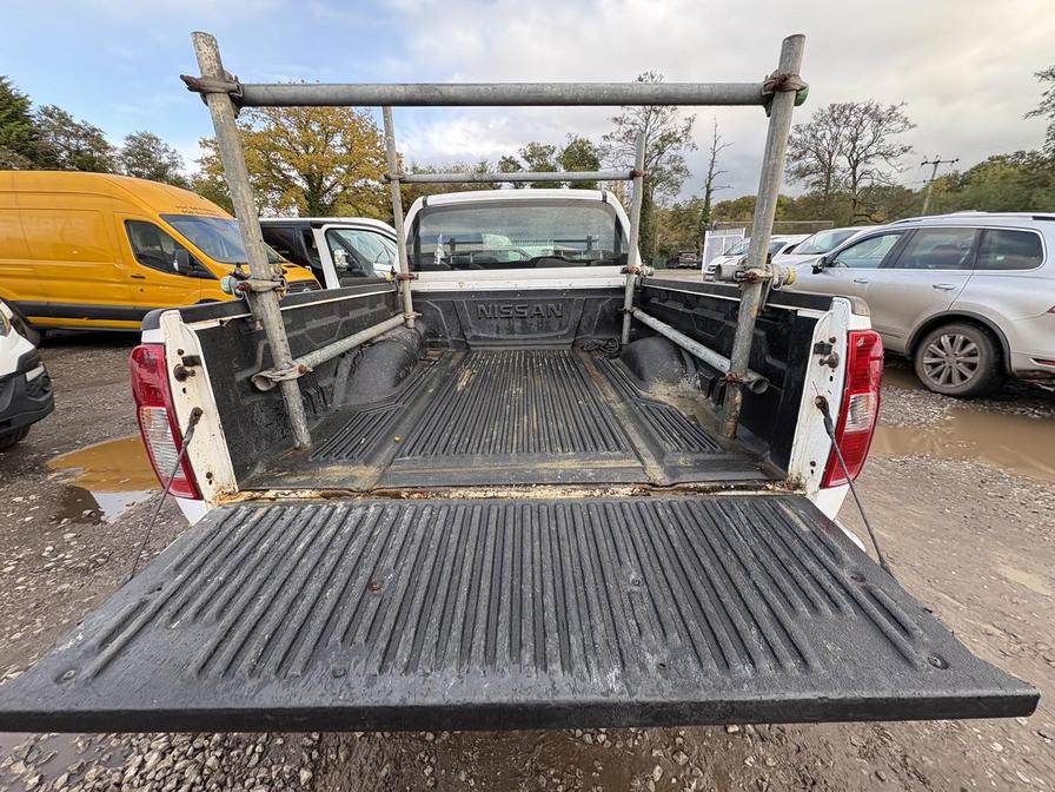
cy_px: 396
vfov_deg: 85.7
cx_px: 528
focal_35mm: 14
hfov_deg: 102.1
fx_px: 427
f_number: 2.2
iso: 64
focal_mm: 2.22
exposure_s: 1/129
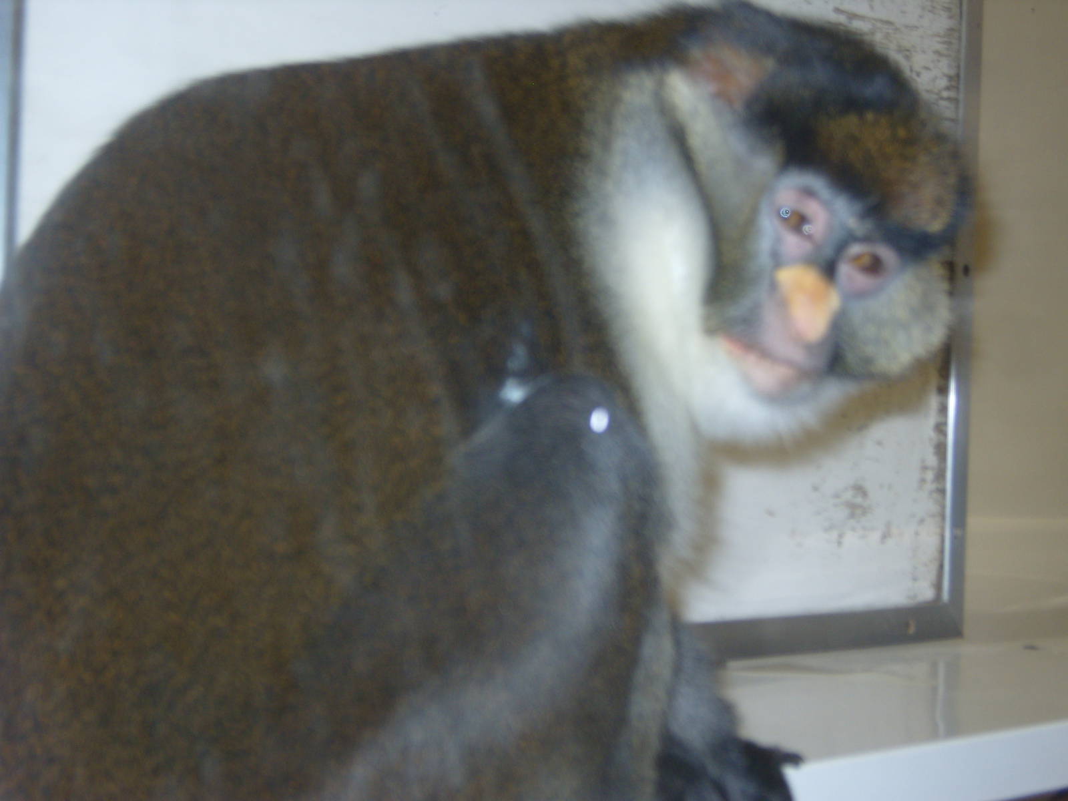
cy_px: 400
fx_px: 2221
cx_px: 534
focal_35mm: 72
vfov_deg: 20.4
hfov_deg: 27.0
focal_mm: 15
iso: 111
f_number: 4.1
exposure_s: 1/45
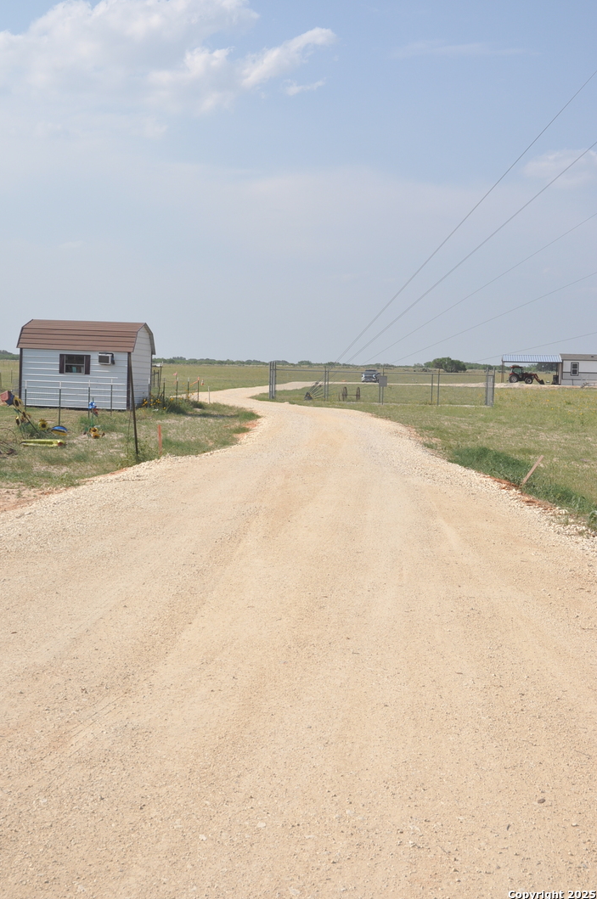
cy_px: 457
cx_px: 293
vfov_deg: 38.2
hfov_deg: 25.9
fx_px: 1297
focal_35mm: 52
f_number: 10
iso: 200
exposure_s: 1/400
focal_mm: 34
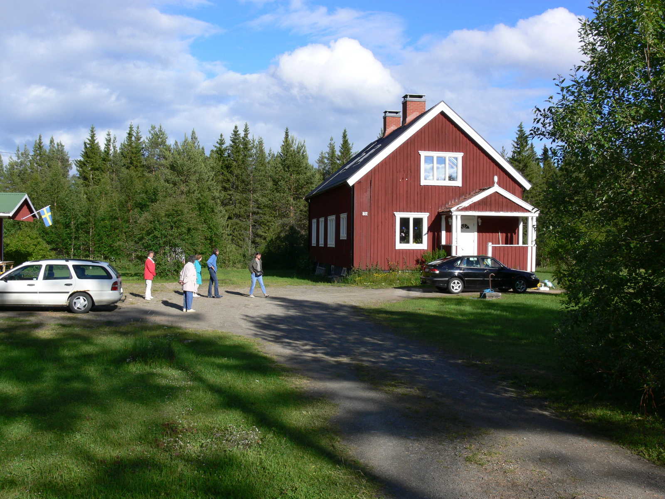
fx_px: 672
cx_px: 332
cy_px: 250
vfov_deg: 40.7
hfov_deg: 52.6
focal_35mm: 35
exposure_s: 1/320
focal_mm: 7.4
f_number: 5.6
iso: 80
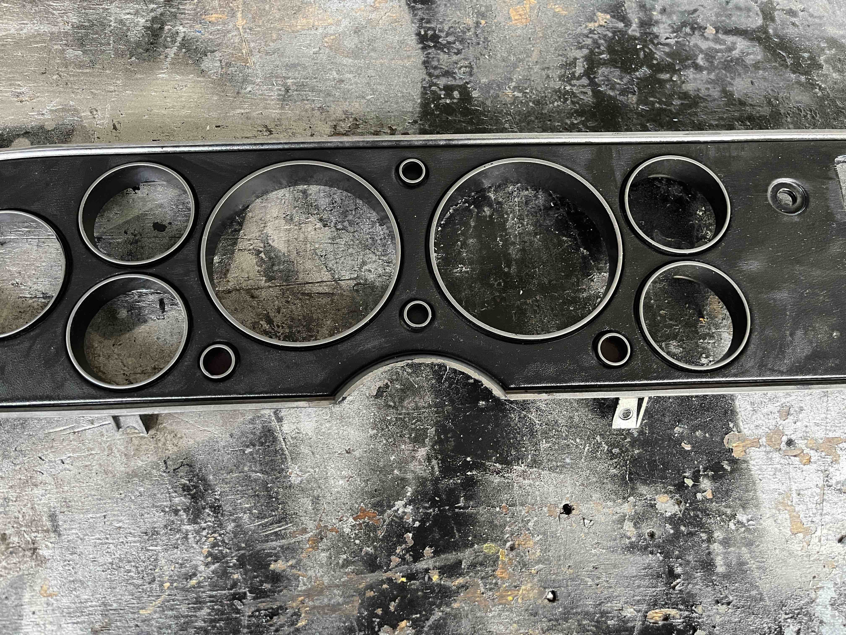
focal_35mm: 26
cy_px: 318
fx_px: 635
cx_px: 423
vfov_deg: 53.1
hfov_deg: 67.3
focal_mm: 5.1
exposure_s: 1/60
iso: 400
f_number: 1.6
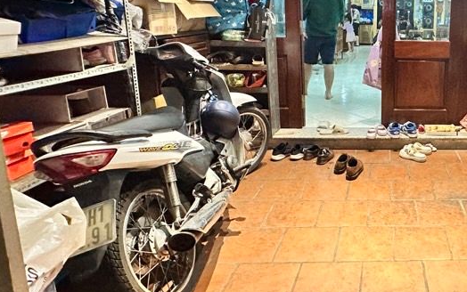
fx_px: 369
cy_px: 84
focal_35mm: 29
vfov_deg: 42.2
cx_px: 410
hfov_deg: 56.8
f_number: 2.2
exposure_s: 1/50
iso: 640
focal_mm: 2.22
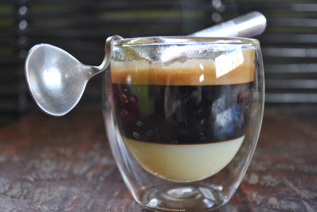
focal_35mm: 45
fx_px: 397
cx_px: 158
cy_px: 106
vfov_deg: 29.9
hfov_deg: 43.6
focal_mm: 30
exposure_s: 1/30
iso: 320
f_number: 4.5
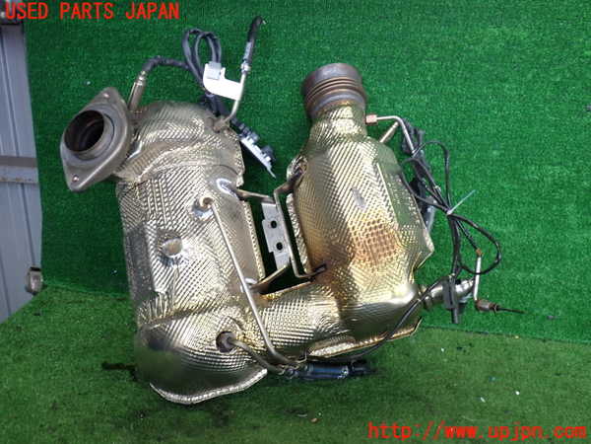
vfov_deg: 46.8
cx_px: 296
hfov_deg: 60.0
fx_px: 512
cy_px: 222
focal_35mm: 30
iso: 200
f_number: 2.3
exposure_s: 1/50
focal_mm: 5.4
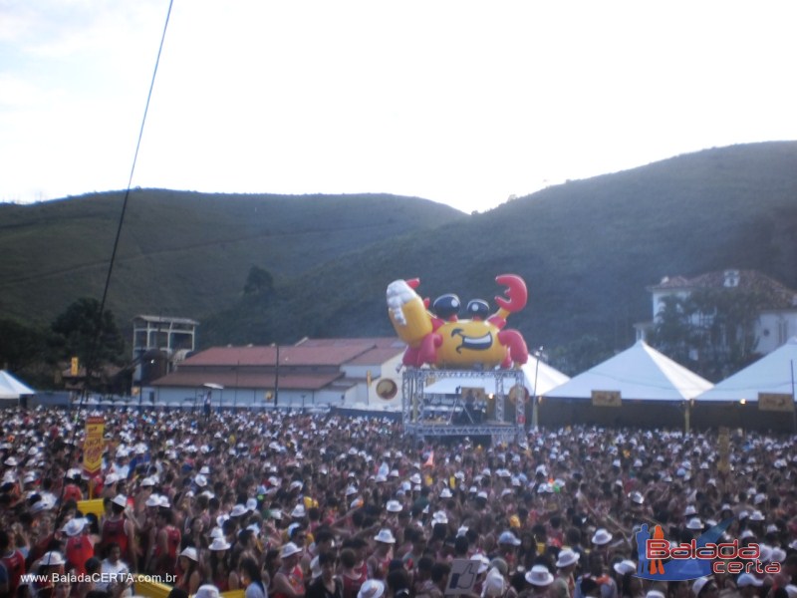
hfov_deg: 51.4
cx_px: 398
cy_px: 299
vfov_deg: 39.7
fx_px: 829
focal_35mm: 36
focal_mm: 6.3
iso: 100
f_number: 3.1
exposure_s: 1/80
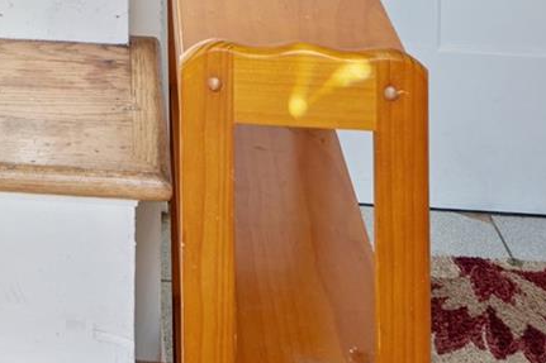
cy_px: -433
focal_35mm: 76
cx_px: -5
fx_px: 1152
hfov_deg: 25.3
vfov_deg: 14.1
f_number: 8
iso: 125
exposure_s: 1/10
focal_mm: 16
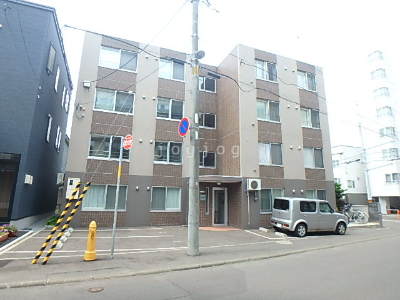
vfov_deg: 63.4
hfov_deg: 79.0
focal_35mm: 21
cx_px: 200
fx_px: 243
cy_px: 150
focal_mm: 3.7
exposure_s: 1/320
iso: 125
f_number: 3.5
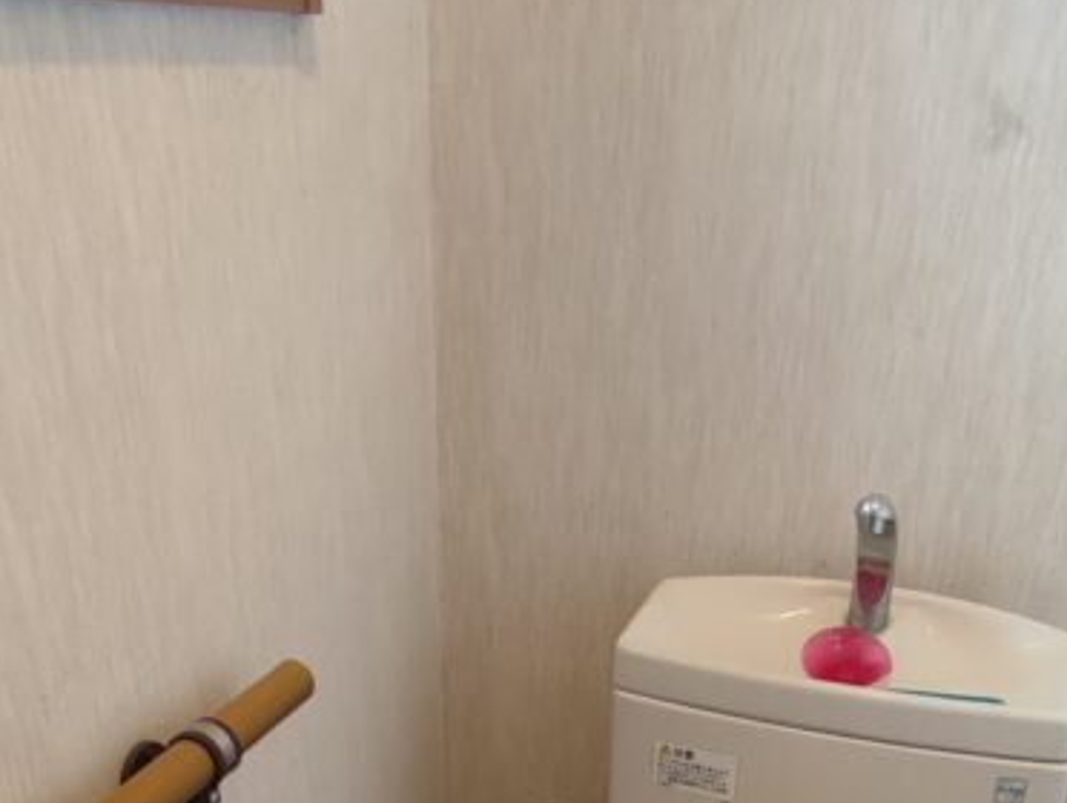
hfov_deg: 42.9
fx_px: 1358
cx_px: 551
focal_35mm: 44
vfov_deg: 27.6
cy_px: 1040
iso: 349
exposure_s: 1/50
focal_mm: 1.65
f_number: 2.2
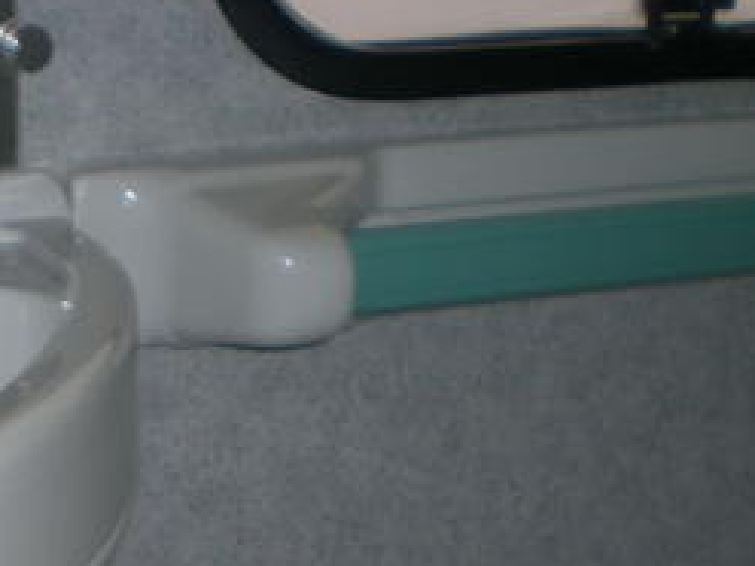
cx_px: 55
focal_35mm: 92
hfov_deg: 20.8
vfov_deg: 15.6
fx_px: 2007
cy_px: 645
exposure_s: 1/60
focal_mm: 6.3
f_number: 3.1
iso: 50
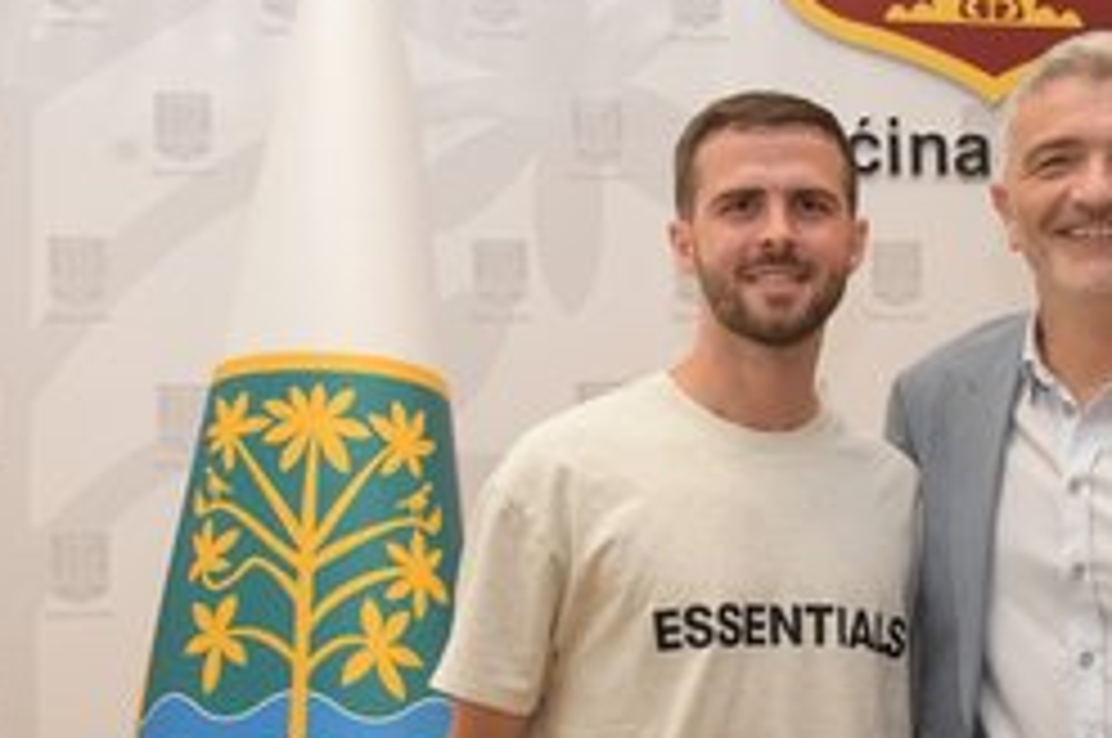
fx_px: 2437
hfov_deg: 25.5
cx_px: 774
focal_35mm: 79
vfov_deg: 17.2
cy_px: 430
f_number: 9
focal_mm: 26
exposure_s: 1/100
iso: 2000
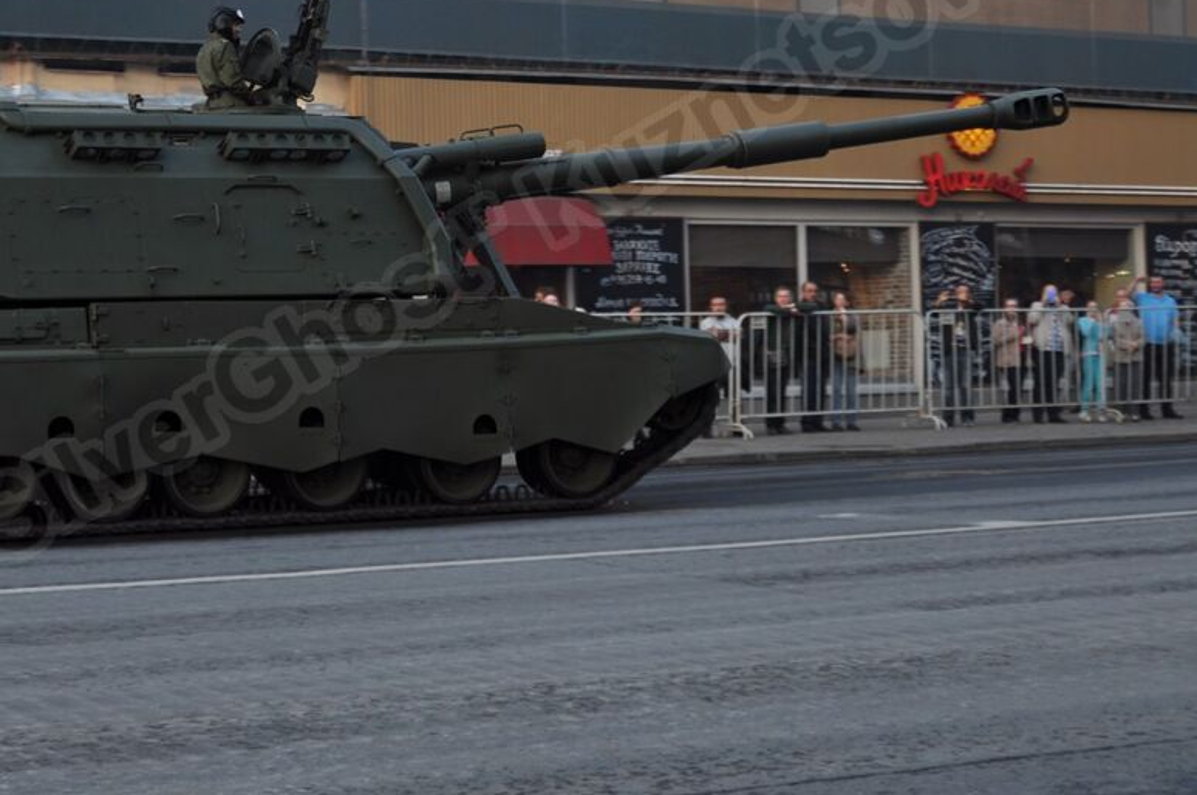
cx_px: 445
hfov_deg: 23.4
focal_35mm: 87
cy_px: 266
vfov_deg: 15.7
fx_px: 2883
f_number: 2.8
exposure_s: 1/160
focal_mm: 35
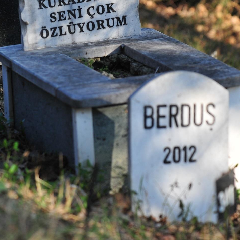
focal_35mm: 498
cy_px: 14
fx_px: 3906
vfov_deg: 3.5
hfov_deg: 3.5
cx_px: 96
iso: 250
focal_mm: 200
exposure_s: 1/1000
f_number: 2.8
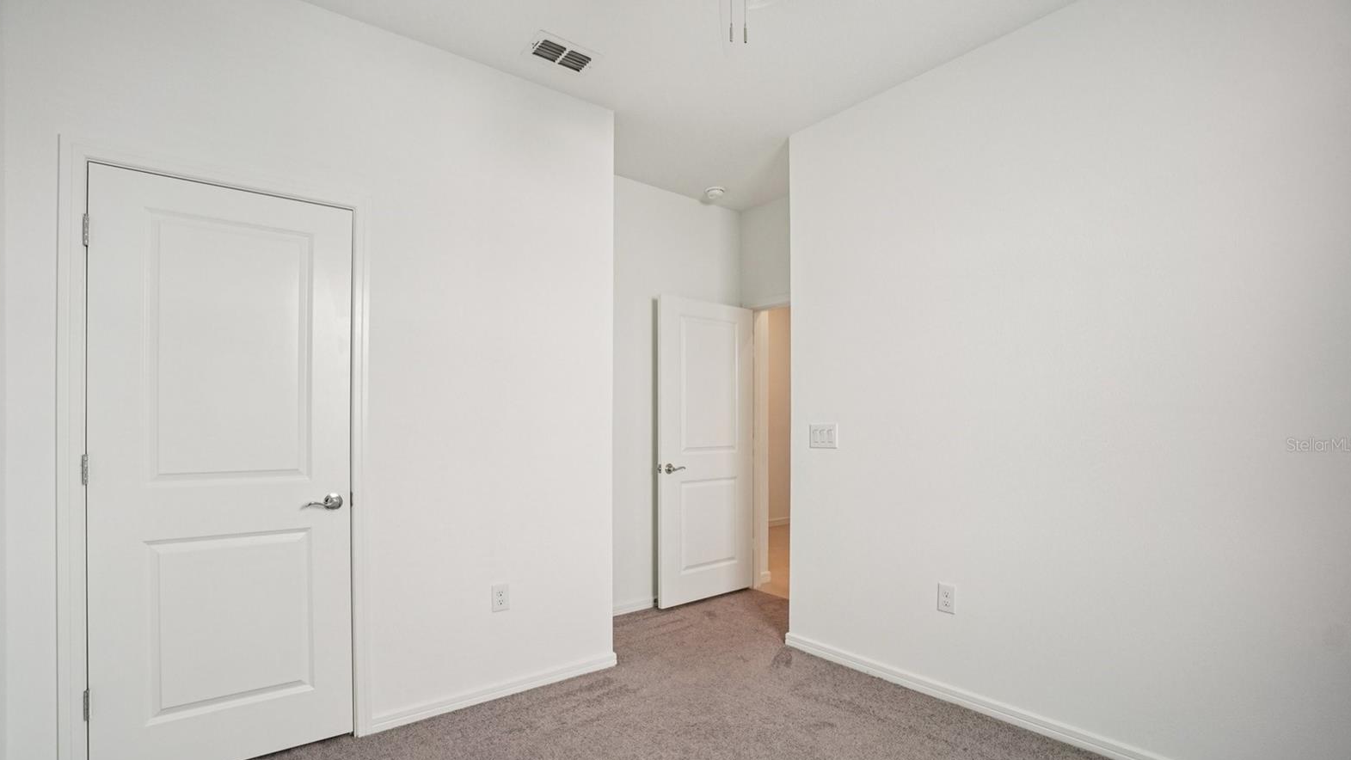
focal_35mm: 16
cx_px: 675
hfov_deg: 99.4
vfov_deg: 66.6
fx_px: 573
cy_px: 444
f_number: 8
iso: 200
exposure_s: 1/30
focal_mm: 10
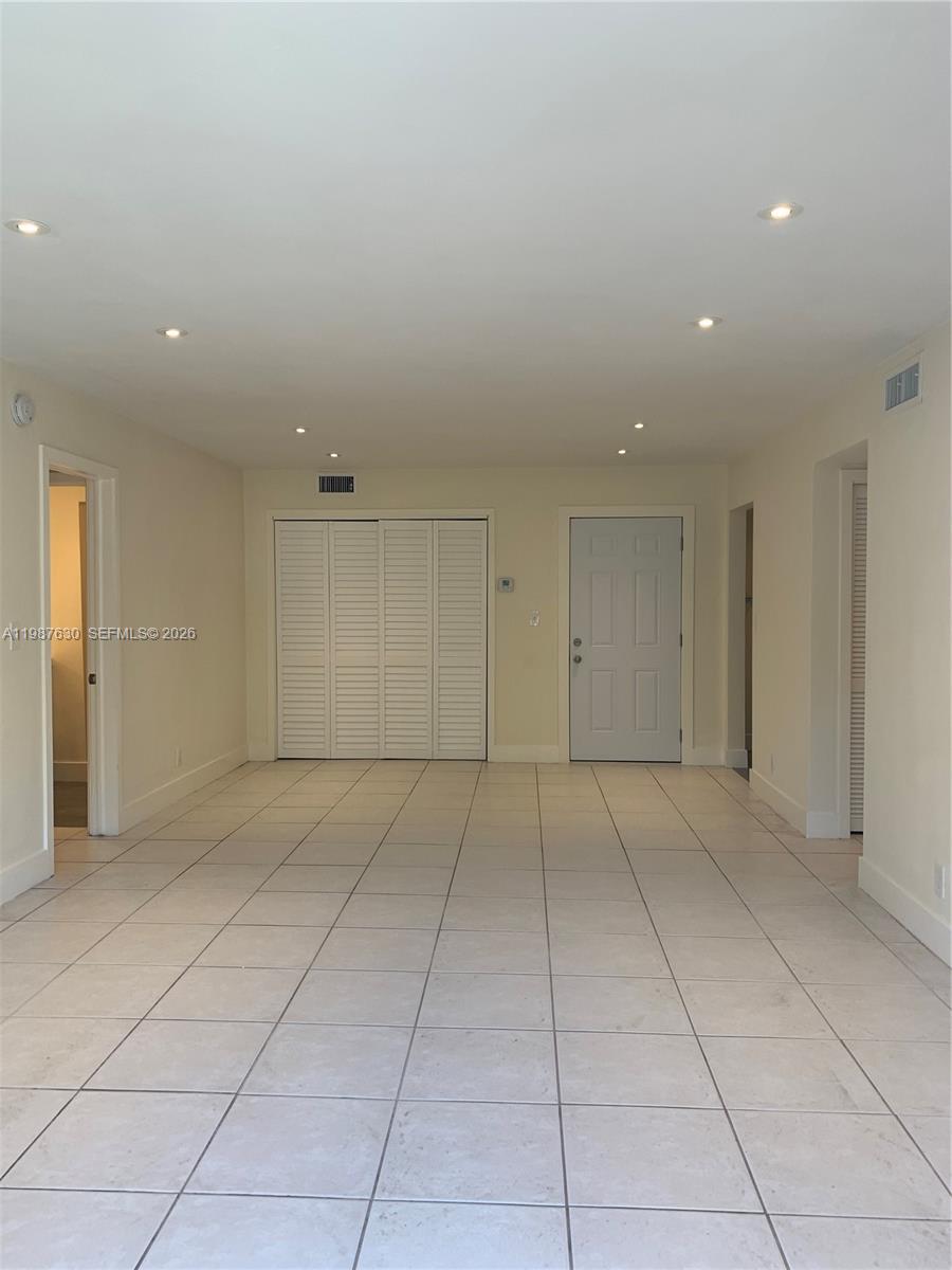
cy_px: 635
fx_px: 953
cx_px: 476
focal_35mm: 26
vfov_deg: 67.3
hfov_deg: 53.1
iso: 50
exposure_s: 1/120
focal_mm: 4.25
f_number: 1.8
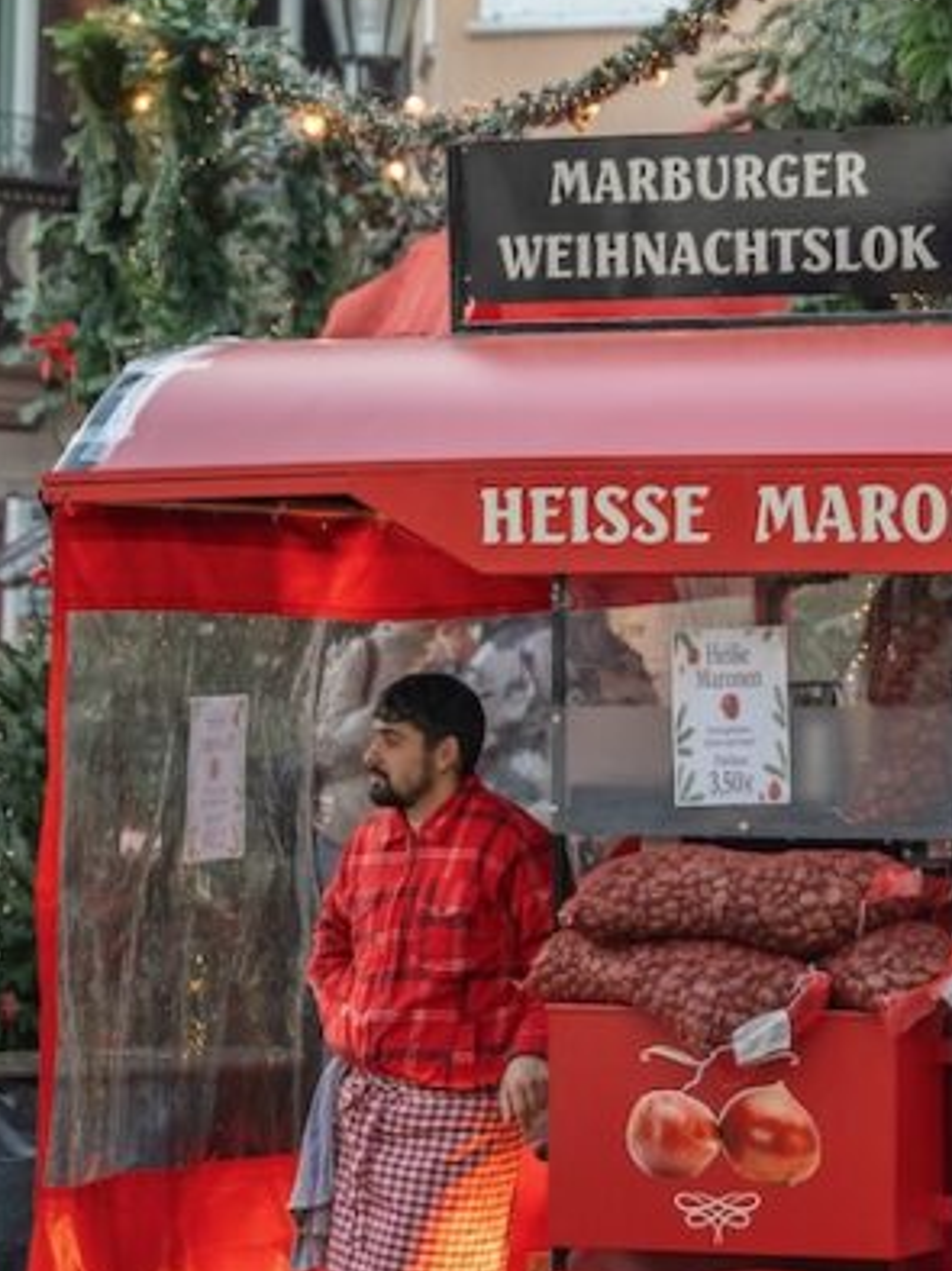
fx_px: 6167
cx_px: 917
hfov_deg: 8.8
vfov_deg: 11.7
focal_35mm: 168
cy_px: 294
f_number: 2.8
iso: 320
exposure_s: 1/80
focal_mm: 62
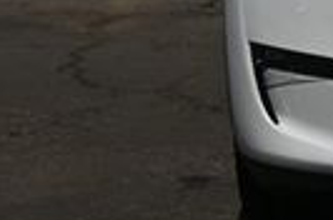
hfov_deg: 6.0
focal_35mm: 333
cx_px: 711
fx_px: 3073
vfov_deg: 4.1
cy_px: -172
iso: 100
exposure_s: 1/640
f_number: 9
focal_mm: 46
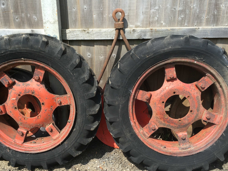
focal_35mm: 37
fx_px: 244
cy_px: 97
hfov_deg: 50.1
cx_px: 105
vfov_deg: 38.6
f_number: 2.2
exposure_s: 1/620
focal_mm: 4.15
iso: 25
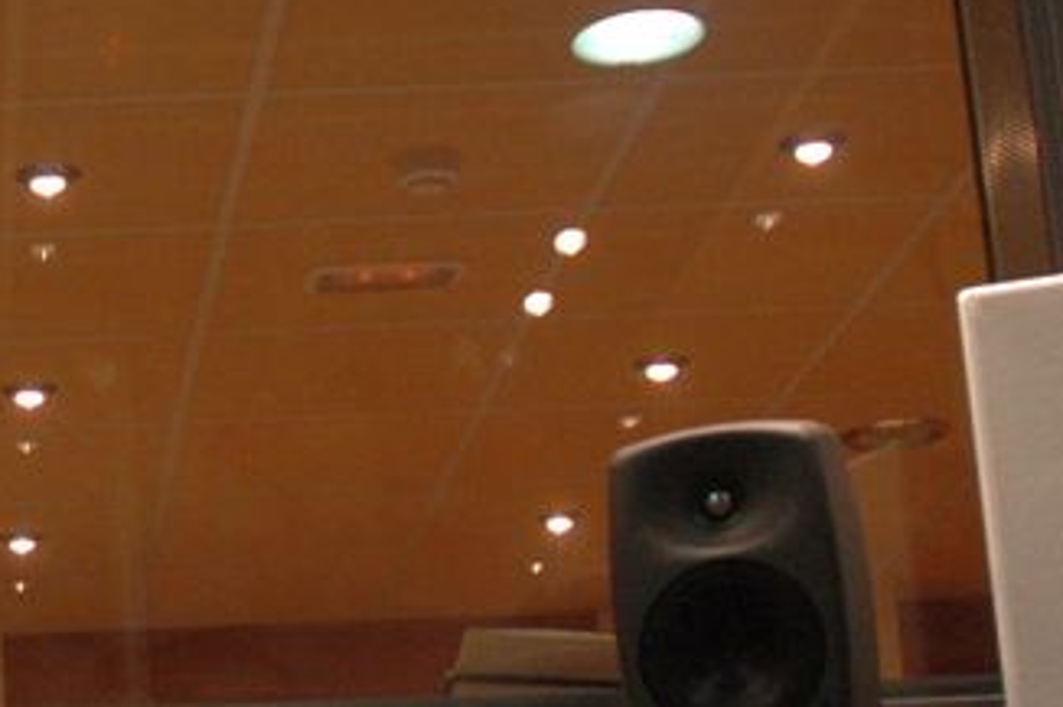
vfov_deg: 12.2
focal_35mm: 112
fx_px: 3305
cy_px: 456
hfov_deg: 17.2
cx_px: -308
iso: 640
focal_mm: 18
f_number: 3.5
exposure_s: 1/40
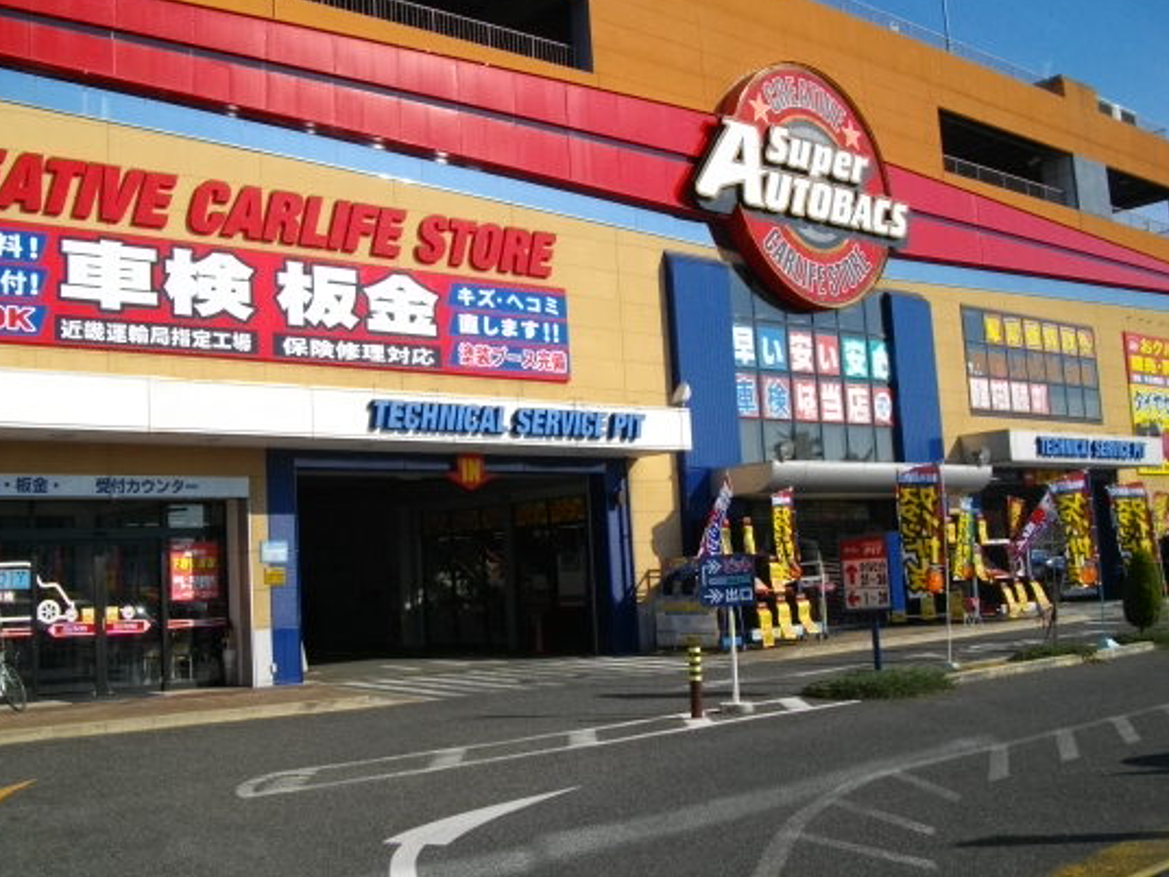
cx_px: 526
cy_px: 423
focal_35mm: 37
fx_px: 1250
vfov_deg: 38.7
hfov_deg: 50.1
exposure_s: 1/250
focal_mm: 5.7
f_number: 8.8
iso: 100
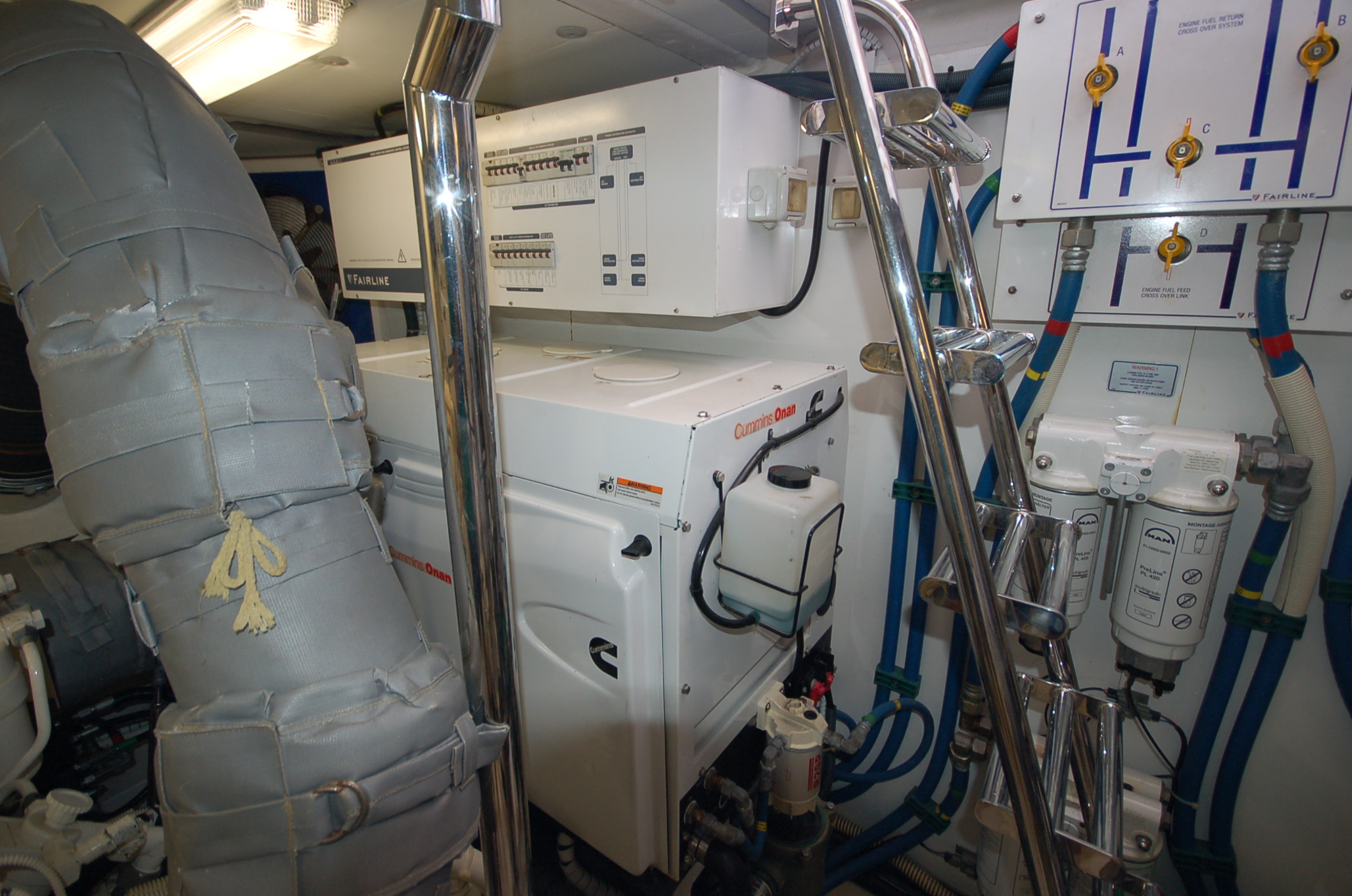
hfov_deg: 96.8
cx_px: 651
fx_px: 600
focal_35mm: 16
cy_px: 428
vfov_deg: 73.5
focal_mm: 10
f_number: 4
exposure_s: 1/60
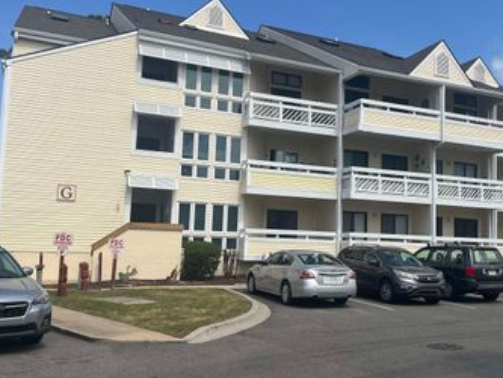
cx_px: 325
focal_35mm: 39
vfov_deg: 36.8
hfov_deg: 47.3
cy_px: 176
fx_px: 567
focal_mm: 5.1
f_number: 1.6
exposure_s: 1/5848
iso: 50
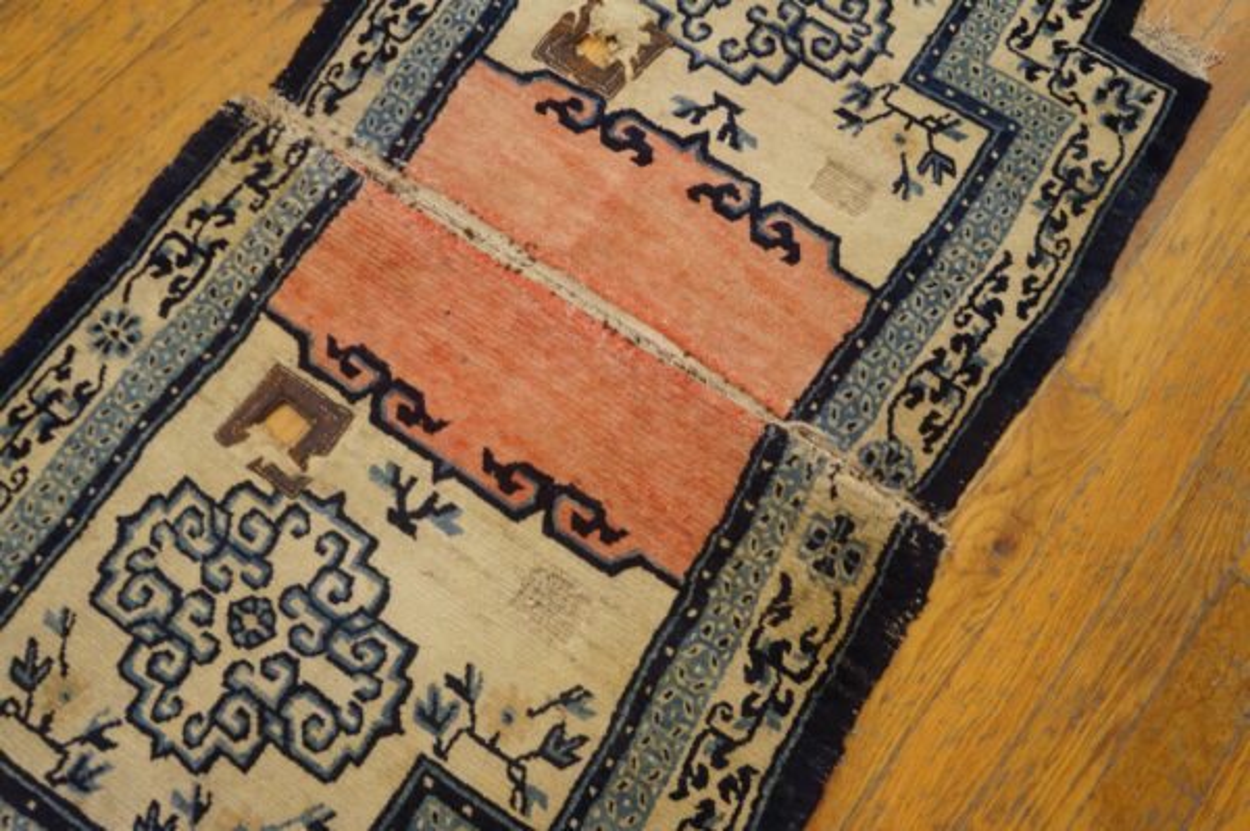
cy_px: 416
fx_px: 989
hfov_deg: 64.6
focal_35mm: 28
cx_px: 625
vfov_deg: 45.6
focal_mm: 19
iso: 1250
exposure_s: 1/60
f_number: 4
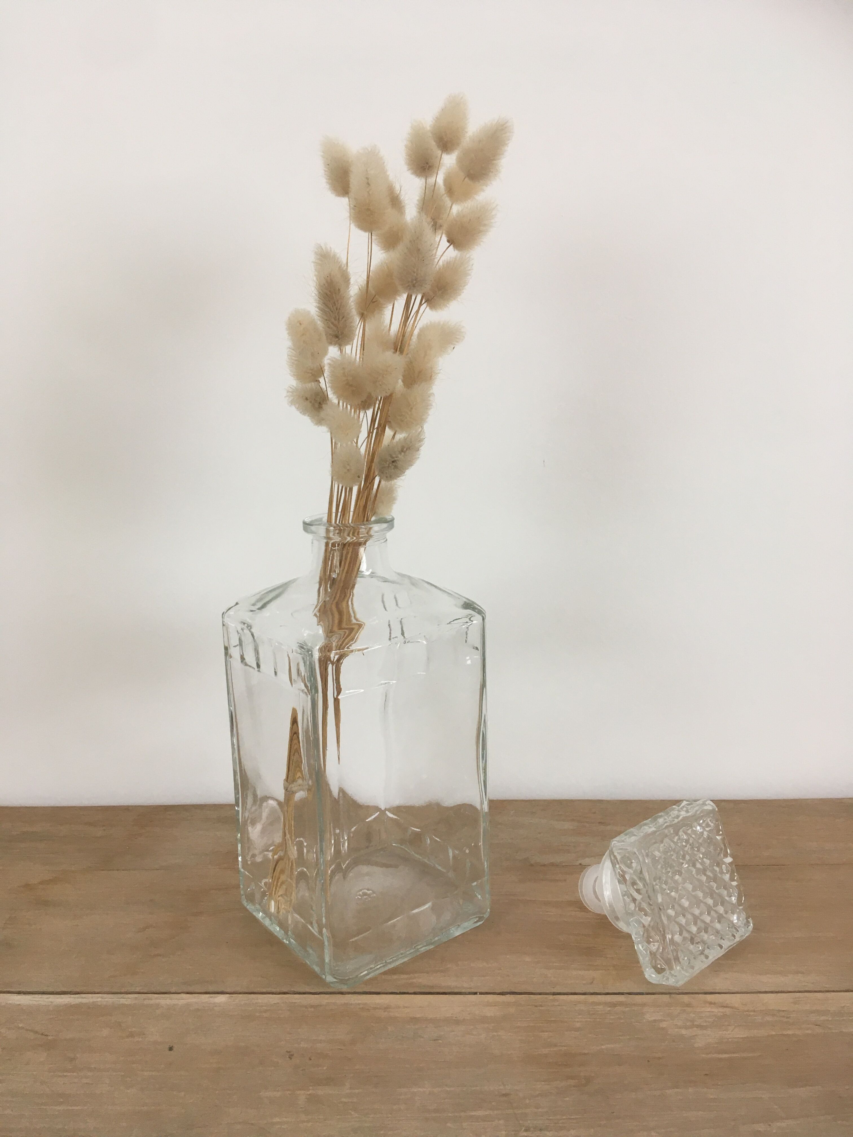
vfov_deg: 61.7
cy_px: 568
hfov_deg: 48.2
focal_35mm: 29
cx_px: 426
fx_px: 953
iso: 64
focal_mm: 4.15
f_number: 2.2
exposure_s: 1/33
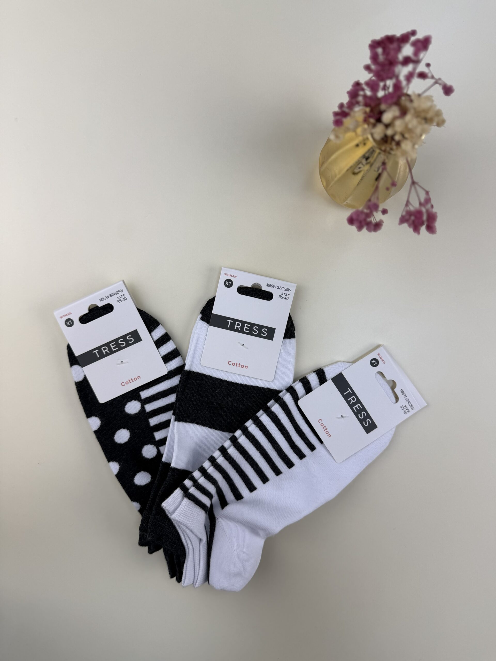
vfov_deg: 71.6
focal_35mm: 24
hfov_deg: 56.8
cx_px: 248
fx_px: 459
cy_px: 330
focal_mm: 6.76
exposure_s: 1/920
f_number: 1.78
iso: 80
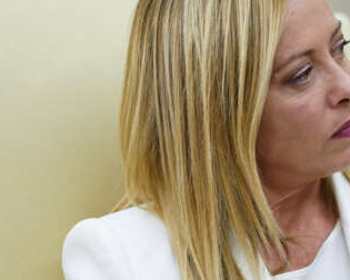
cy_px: 140
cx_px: 267
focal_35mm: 357
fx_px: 3698
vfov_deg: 4.3
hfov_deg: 5.4
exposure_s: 1/250
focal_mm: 200
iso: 2000
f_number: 2.8
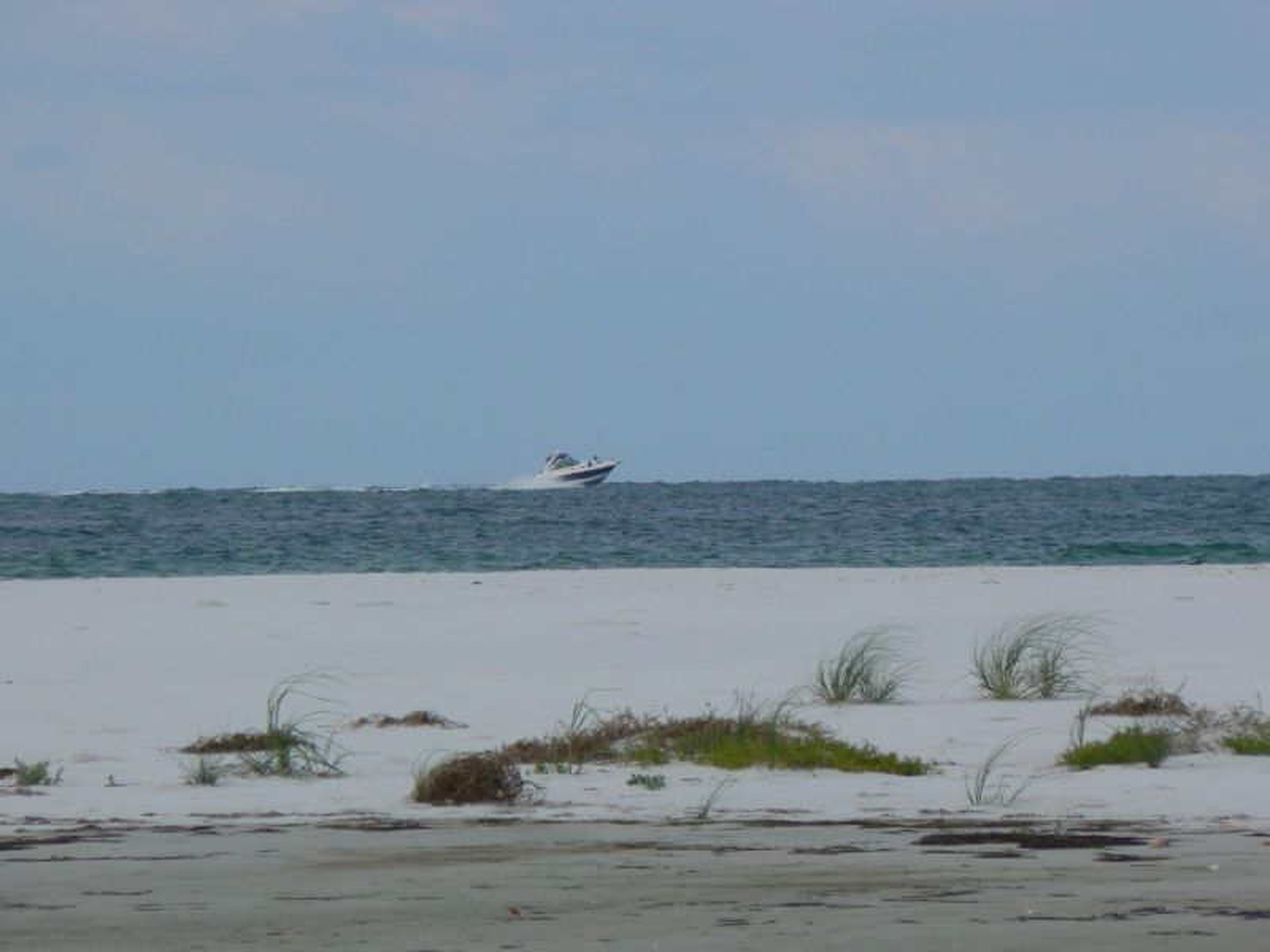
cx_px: 635
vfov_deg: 3.4
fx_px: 15849
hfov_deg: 4.6
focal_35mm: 432
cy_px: 476
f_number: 7.1
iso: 80
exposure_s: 1/500
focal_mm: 72
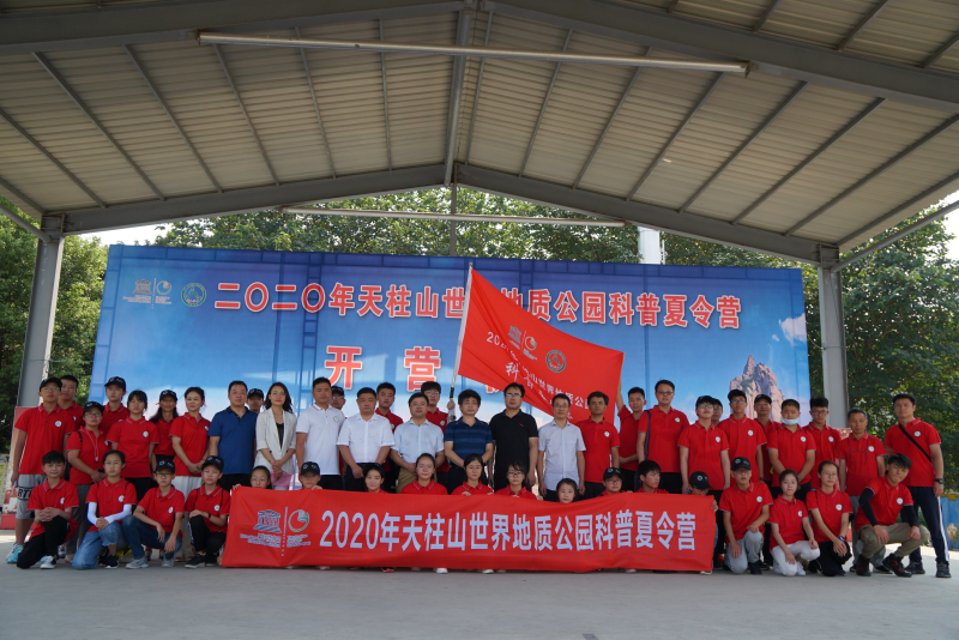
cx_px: 480
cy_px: 320
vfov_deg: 41.7
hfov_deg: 59.5
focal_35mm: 32
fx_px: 839
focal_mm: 21
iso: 100
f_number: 4.5
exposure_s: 1/250
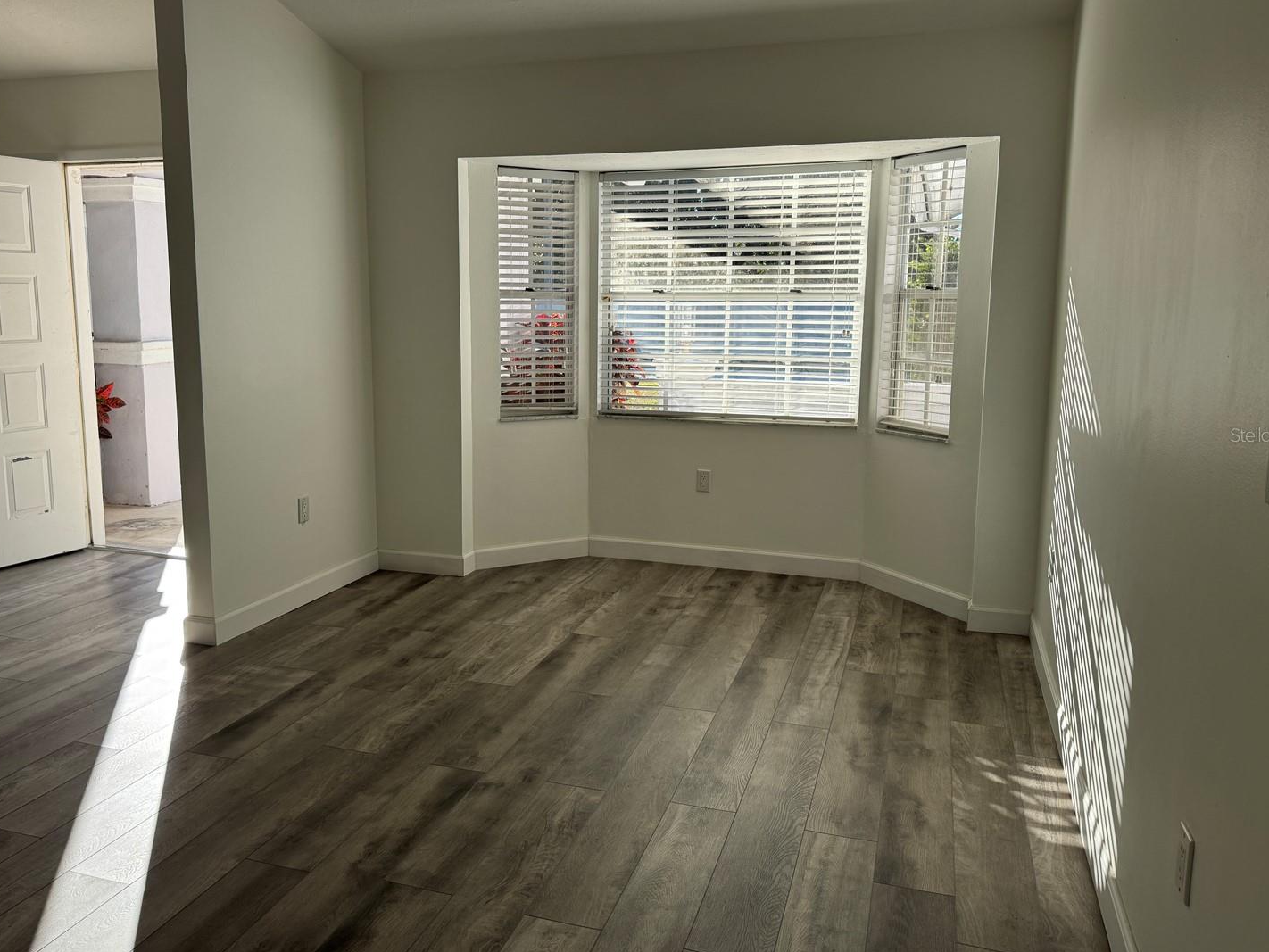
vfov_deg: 51.3
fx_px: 990
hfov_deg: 65.3
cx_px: 601
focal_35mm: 27
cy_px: 435
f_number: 1.78
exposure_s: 1/1131
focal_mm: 6.76
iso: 80
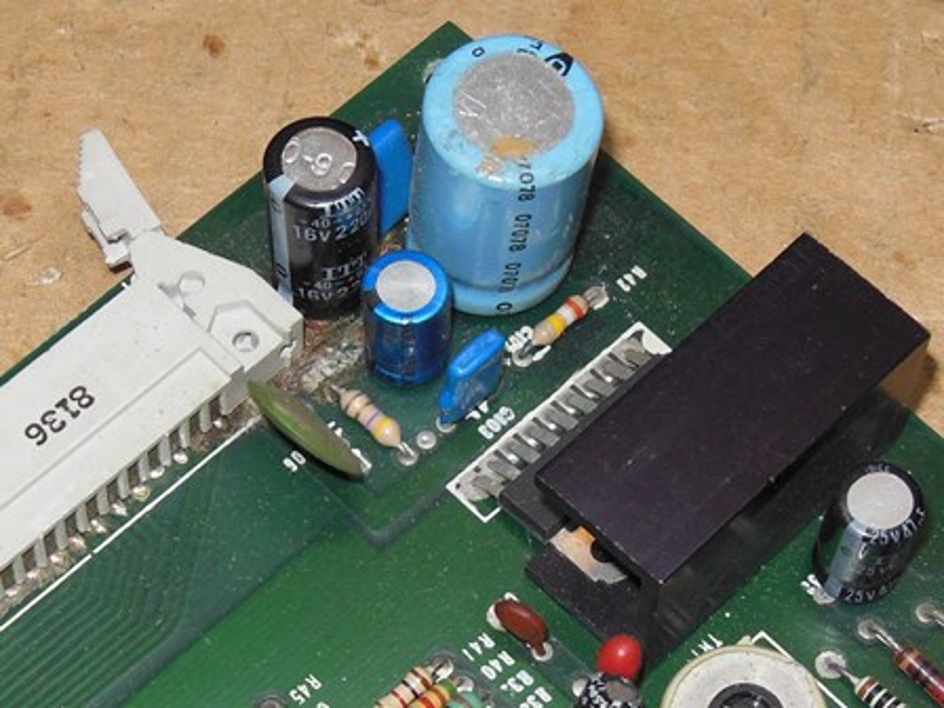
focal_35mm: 50
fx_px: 1364
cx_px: 472
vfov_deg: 29.1
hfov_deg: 38.2
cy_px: 354
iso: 200
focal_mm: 8.9
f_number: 7.9
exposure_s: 1/60
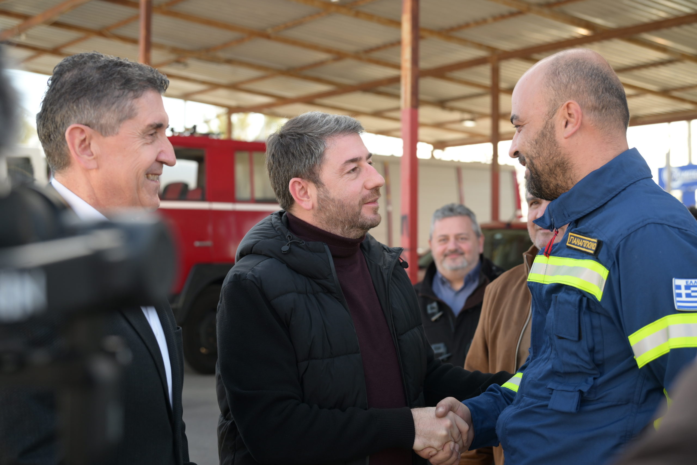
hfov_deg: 38.9
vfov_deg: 26.5
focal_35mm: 51
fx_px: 987
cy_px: 232
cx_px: 348
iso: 200
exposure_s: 1/320
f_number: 4
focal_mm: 51
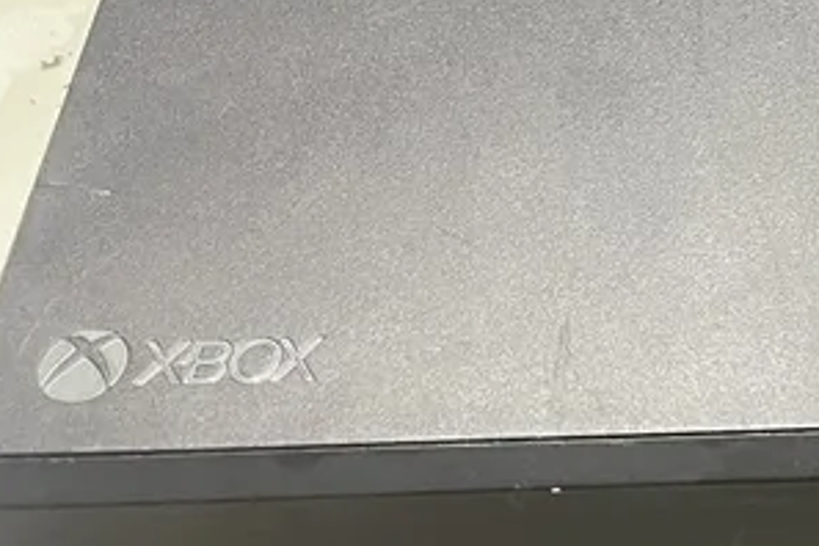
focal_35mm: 84
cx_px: 1186
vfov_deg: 15.7
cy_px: -94
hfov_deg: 21.0
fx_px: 1911
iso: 500
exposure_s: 1/50
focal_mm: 5.1
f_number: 1.6
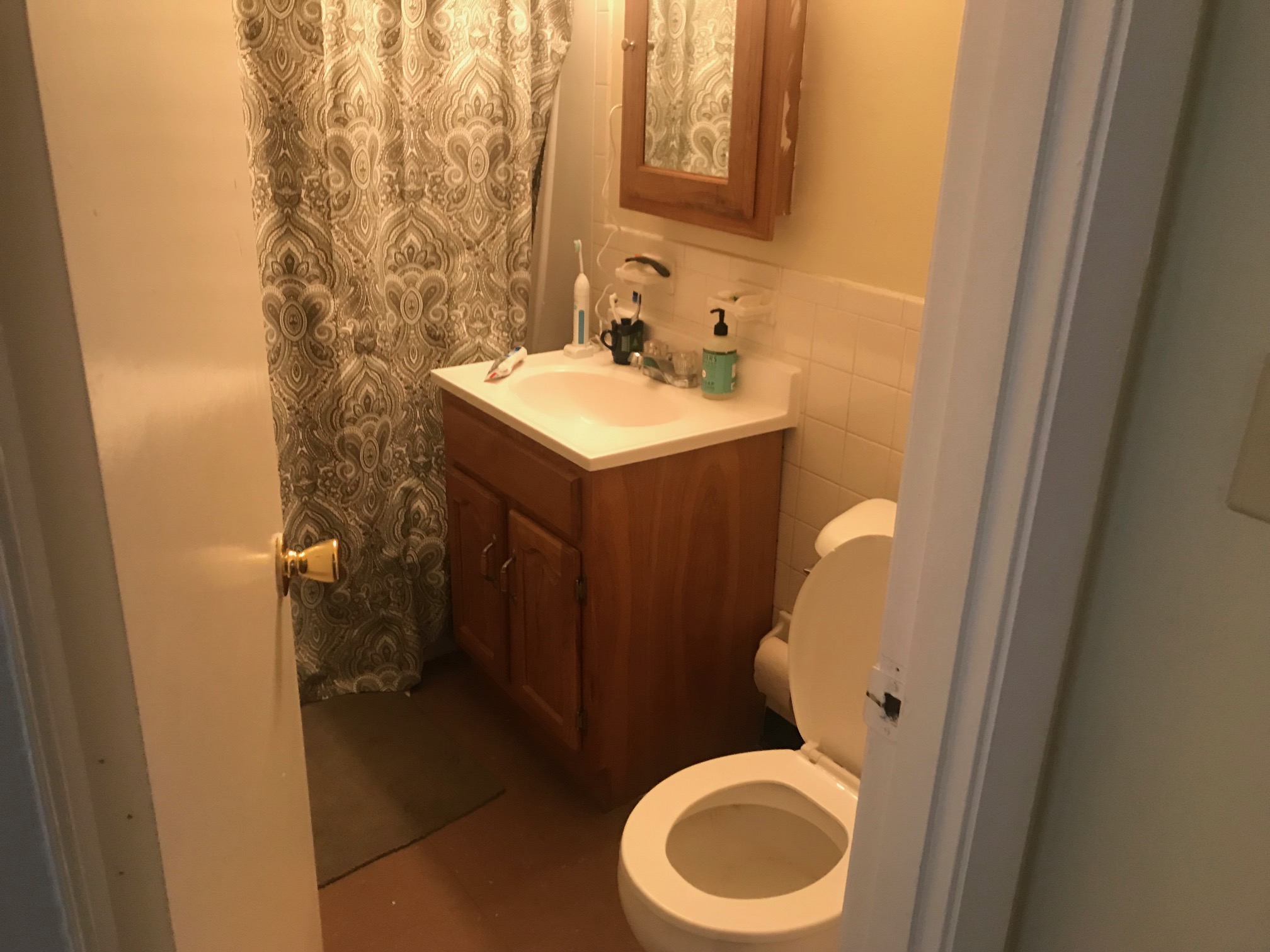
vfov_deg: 49.7
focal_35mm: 28
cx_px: 635
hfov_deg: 63.4
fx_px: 1027
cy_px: 476
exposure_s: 1/15
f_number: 1.8
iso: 80
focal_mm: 3.99
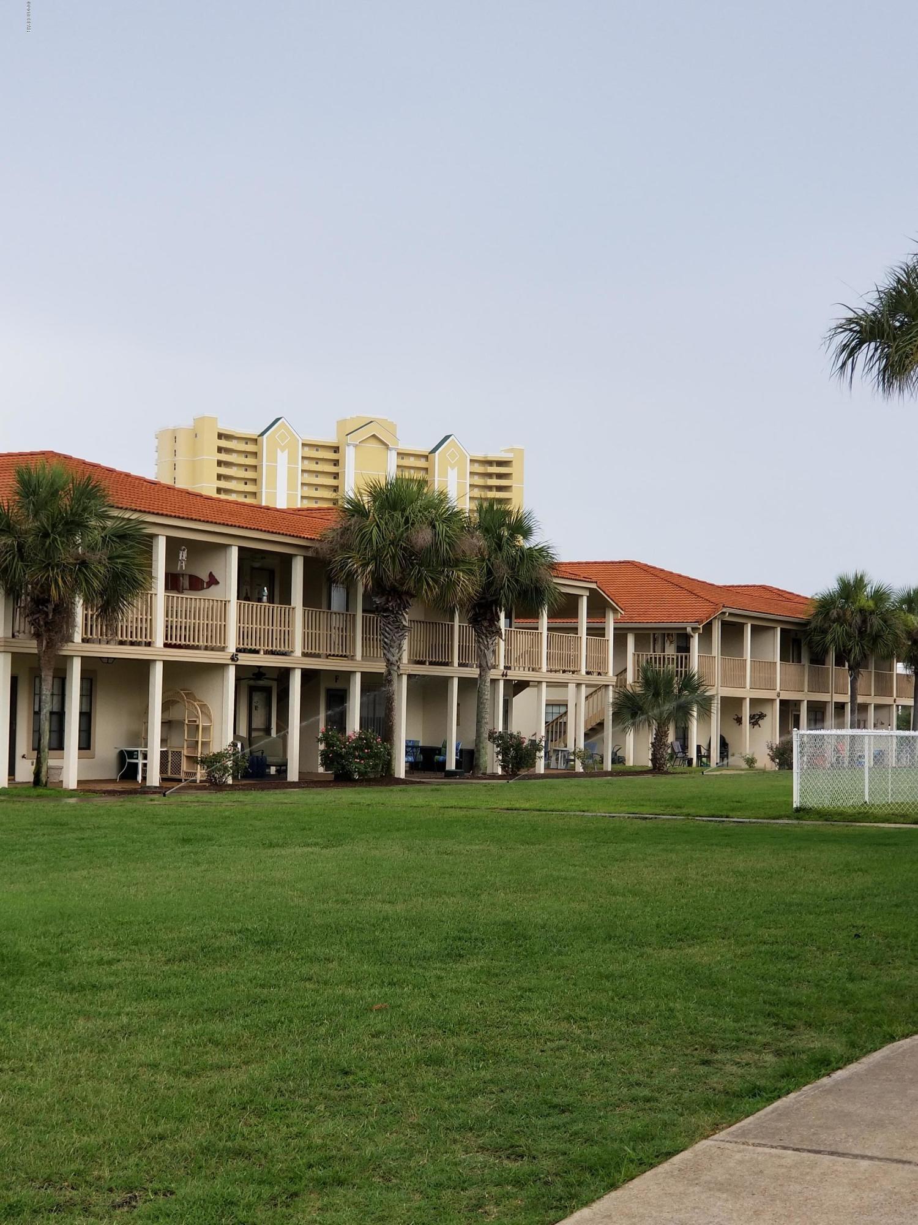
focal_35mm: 52
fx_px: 1839
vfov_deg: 36.8
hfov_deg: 28.0
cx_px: 459
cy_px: 612
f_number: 2.4
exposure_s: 1/436
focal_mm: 6
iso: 25
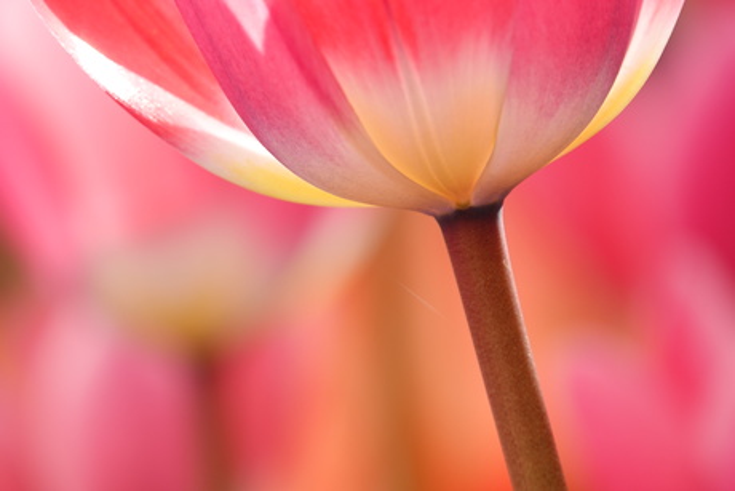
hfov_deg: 3.4
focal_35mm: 599
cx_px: 368
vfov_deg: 2.3
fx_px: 12233
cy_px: 246
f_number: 4
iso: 125
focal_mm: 219.76
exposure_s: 1/80
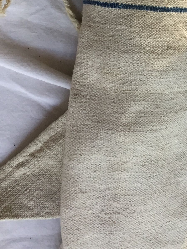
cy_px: 18
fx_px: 569
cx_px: 225
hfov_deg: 17.8
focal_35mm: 79
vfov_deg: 23.9
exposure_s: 1/33
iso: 40
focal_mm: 4.15
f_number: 2.2
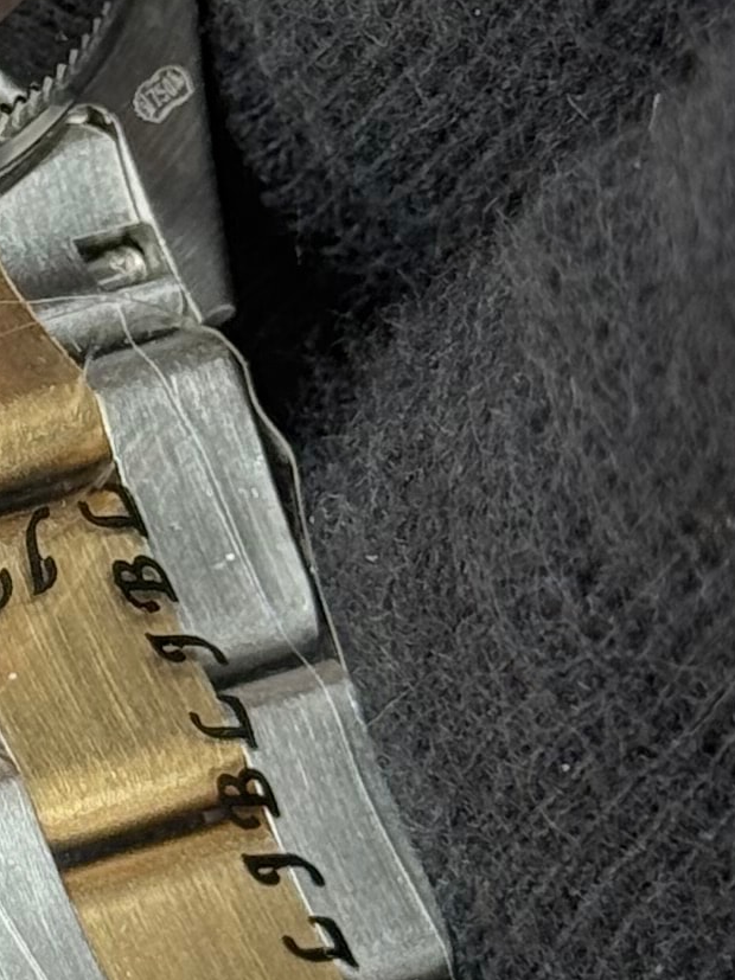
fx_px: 6626
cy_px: 198
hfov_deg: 6.3
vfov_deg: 8.4
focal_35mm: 234
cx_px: -263
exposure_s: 1/192
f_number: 1.78
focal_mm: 6.76
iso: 50
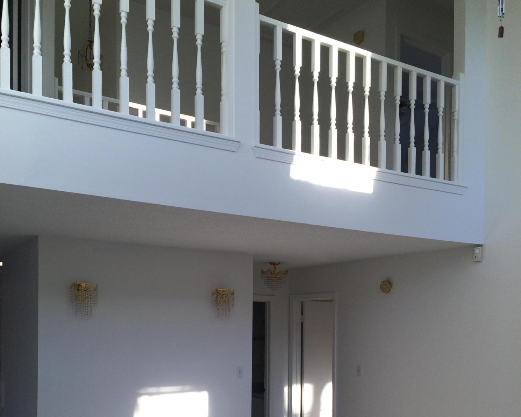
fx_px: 586
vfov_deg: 37.8
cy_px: 332
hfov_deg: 47.9
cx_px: 262
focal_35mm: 38
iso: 32
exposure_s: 1/237
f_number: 2.2
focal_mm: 4.15
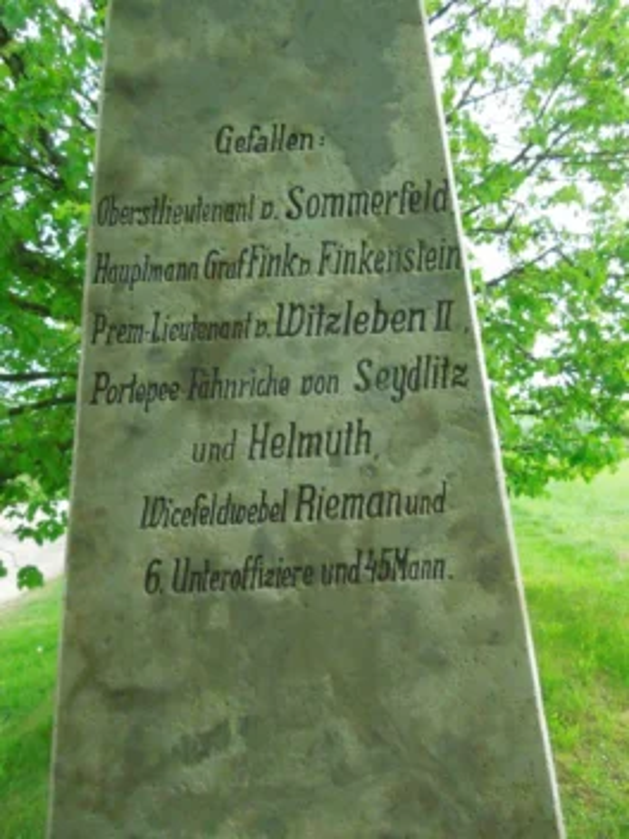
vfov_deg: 69.4
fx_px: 606
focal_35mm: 25
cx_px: 314
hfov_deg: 54.9
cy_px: 420
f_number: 6.6
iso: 3200
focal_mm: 4.5
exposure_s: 1/1250
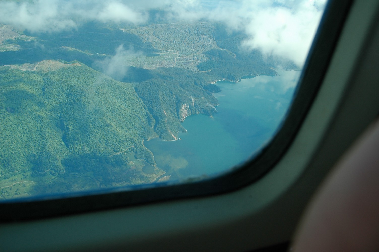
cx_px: 190
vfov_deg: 47.8
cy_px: 126
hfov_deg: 67.4
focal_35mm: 27
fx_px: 284
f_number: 9
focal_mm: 18
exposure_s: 1/125
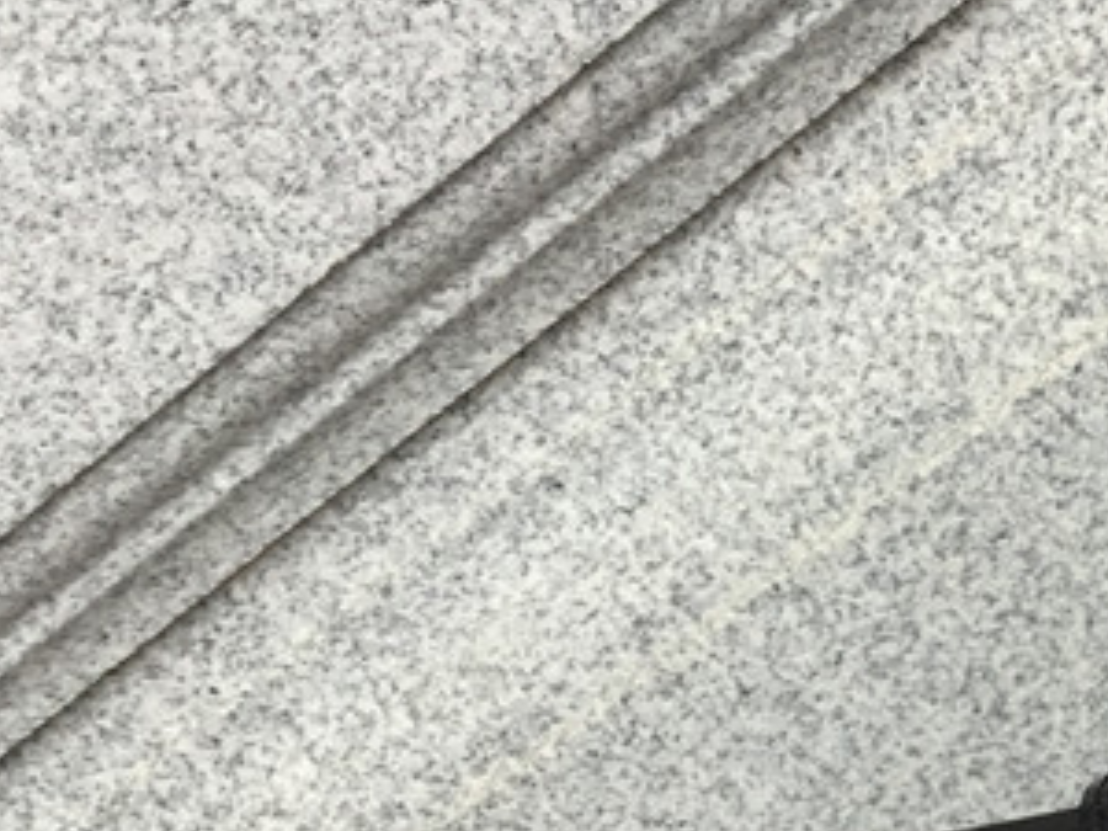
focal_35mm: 93
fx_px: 2977
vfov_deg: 15.7
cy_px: 763
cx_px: 1437
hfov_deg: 19.5
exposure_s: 1/100
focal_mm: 3.3
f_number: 2.4
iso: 25
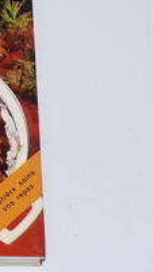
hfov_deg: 5.2
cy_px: 41
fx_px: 1667
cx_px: -104
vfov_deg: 9.3
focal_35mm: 231
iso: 100
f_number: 3.2
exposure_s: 1/30
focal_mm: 13.8
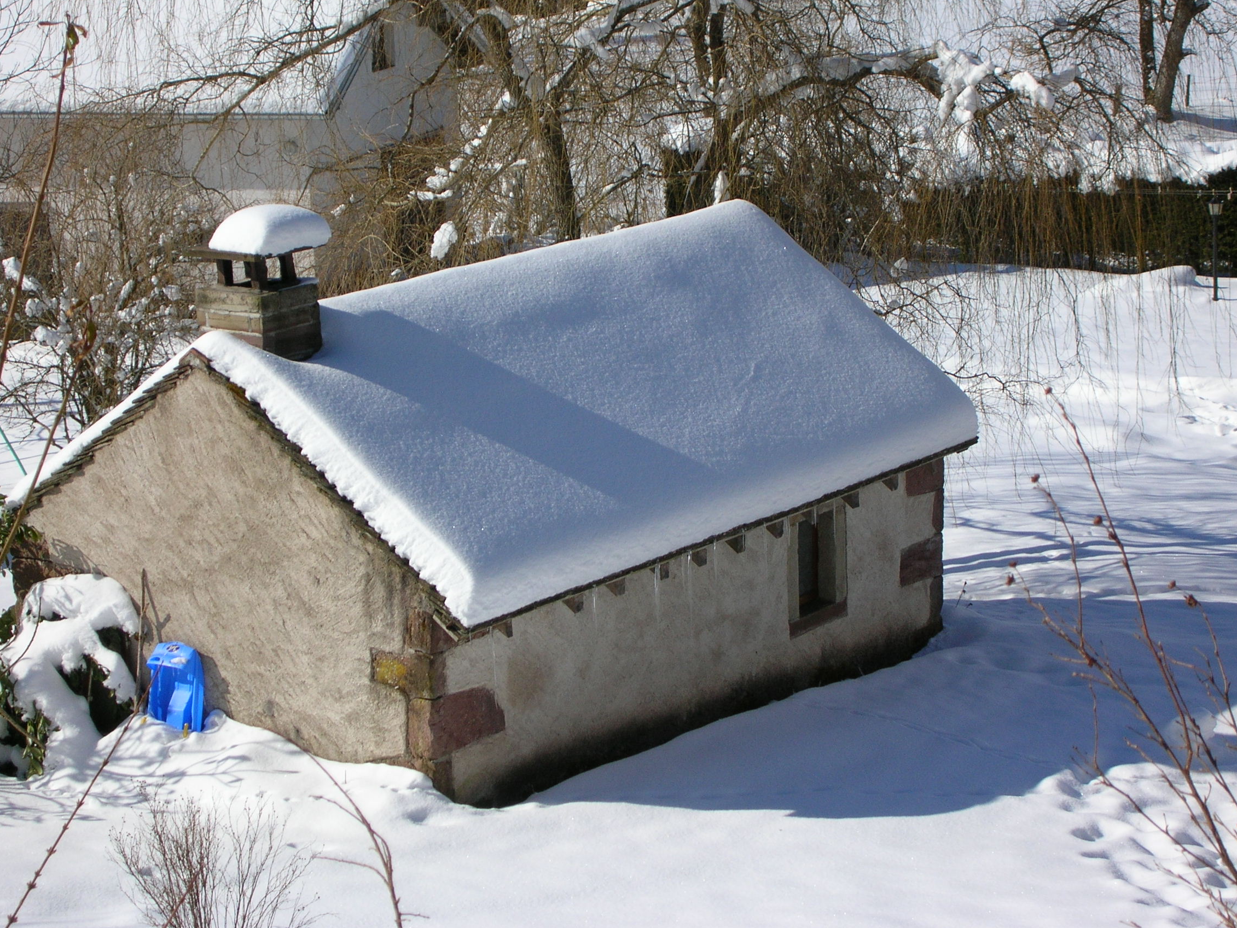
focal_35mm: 92
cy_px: 461
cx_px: 623
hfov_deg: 21.3
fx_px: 3288
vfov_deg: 16.1
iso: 50
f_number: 4.5
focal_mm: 15.2
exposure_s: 1/856
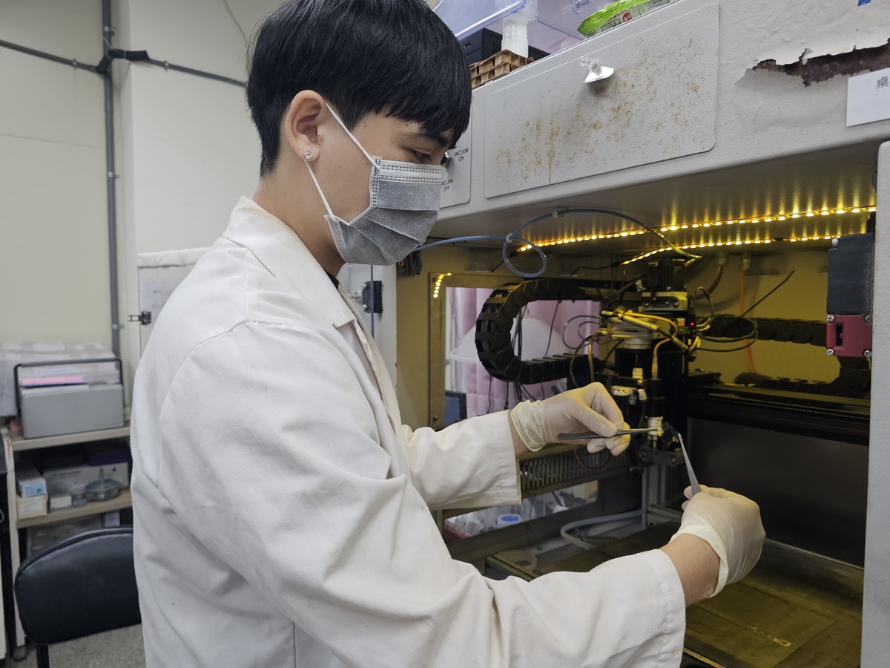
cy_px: 334
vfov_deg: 58.9
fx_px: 591
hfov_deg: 73.9
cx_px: 445
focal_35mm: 23
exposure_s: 1/120
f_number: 1.7
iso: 160
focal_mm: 6.3
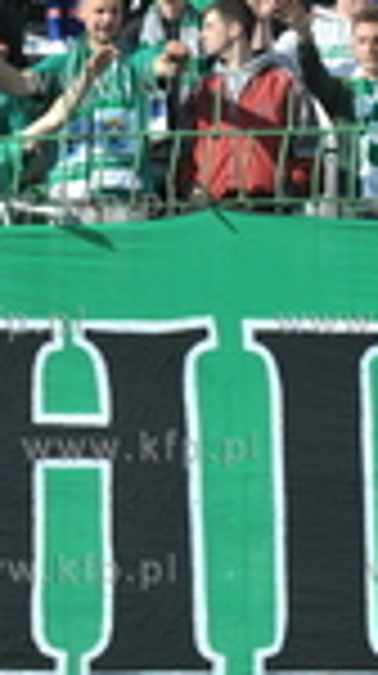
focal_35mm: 324
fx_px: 5793
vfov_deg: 6.7
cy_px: 140
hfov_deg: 3.7
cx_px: -130
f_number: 9
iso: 400
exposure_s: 1/500
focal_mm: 116
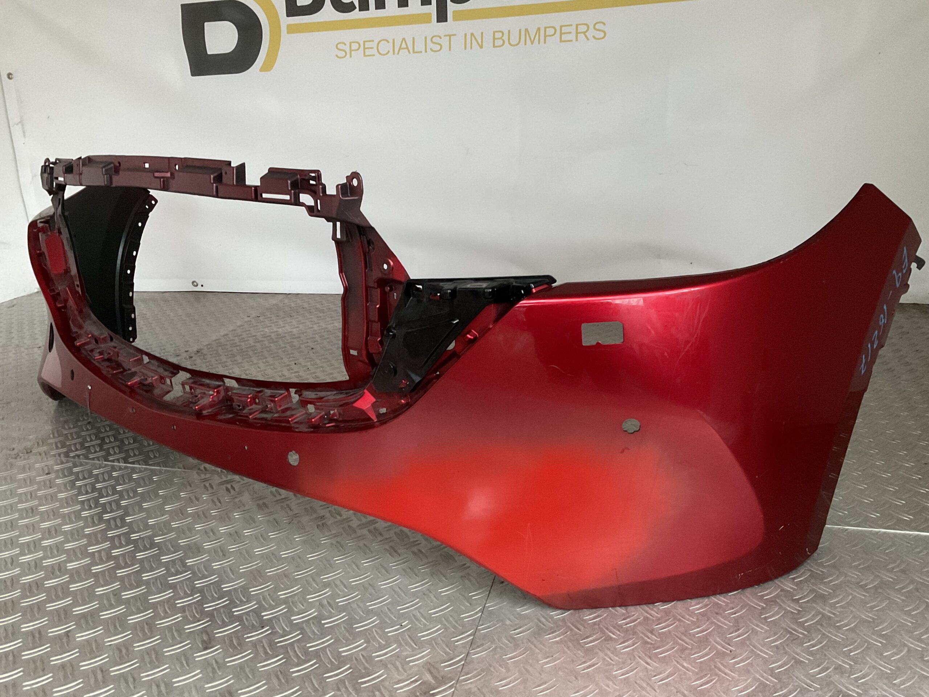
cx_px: 464
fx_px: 778
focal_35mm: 29
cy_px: 348
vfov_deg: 48.2
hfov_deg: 61.7
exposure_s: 1/33
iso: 320
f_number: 1.8
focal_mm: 3
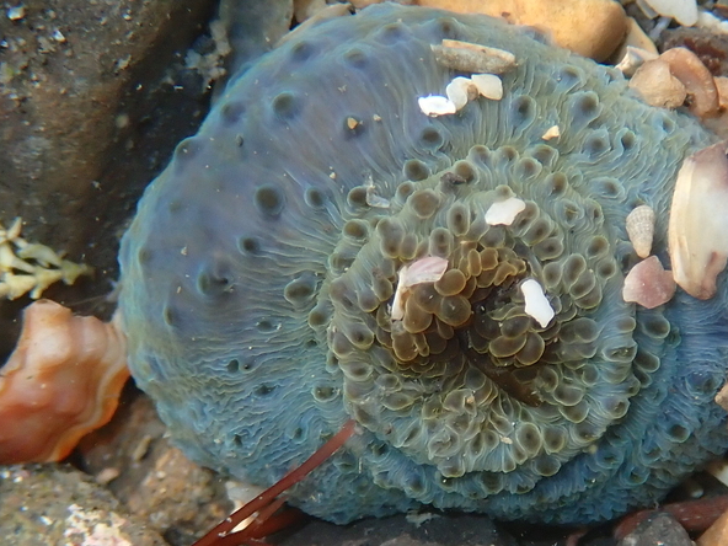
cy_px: 282
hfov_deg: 12.7
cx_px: 459
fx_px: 3281
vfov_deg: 9.5
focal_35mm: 156
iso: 200
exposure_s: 1/320
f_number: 5.6
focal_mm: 13.65
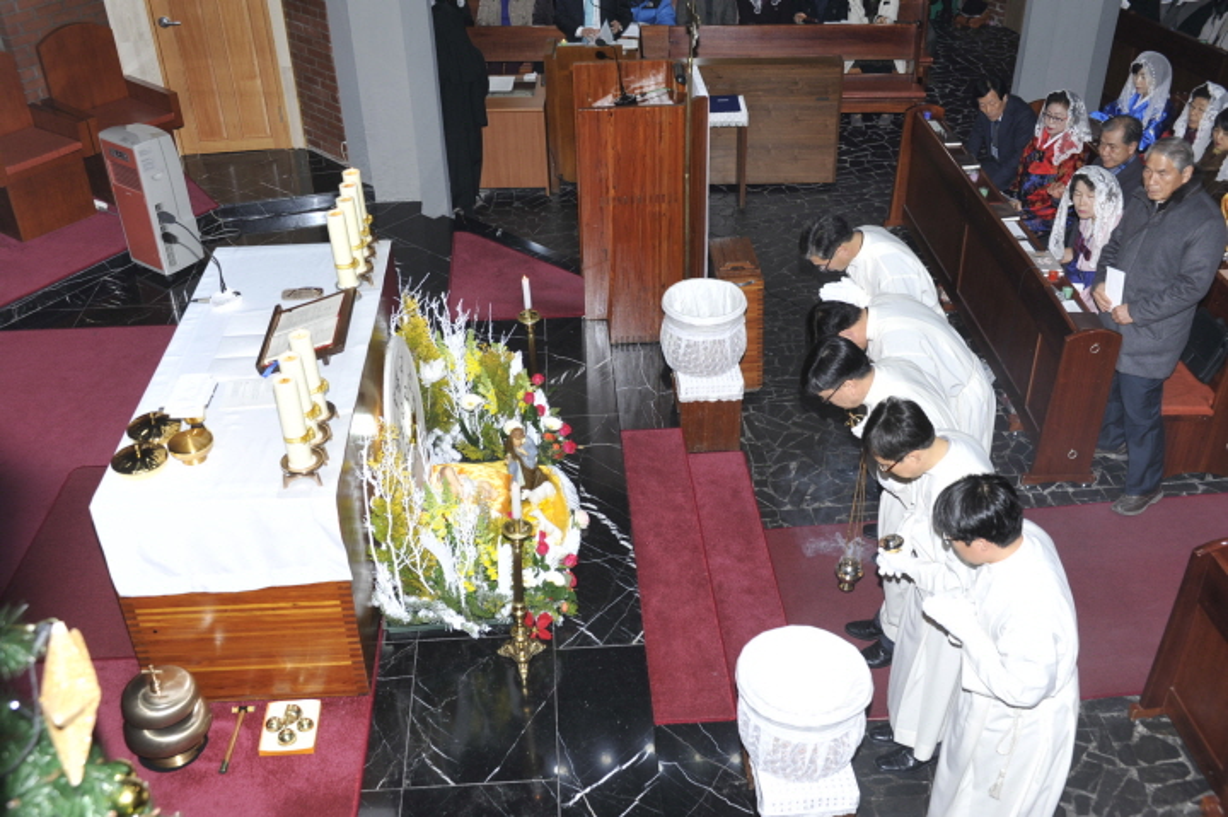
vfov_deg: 35.0
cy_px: 408
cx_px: 614
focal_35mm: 38
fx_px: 1295
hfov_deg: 50.7
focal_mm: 38
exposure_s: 1/60
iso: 200
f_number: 5.6
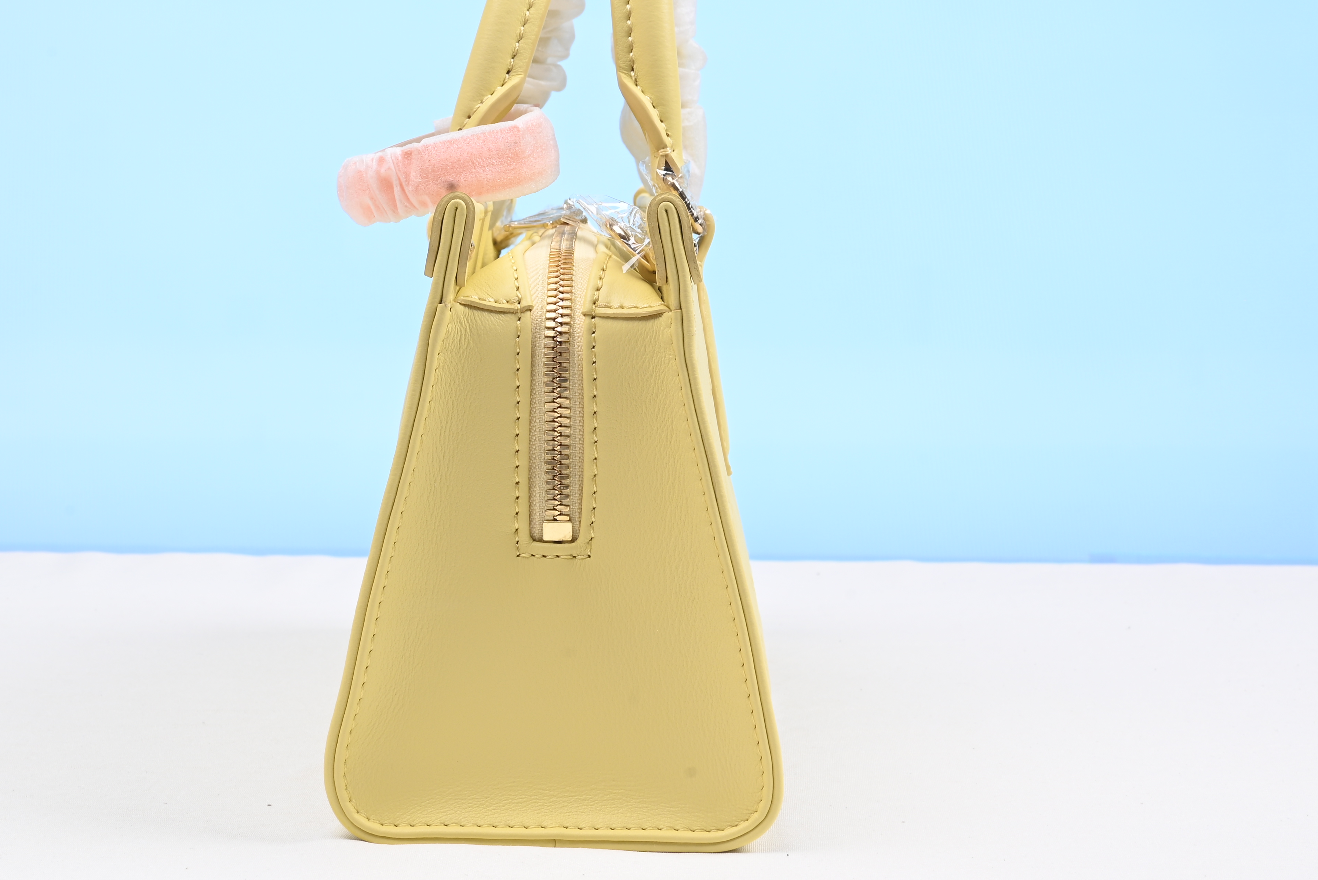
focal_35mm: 67
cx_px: 583
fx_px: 2454
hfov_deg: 30.0
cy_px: 322
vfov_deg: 20.3
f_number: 16
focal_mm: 40
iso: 100
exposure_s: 1/2
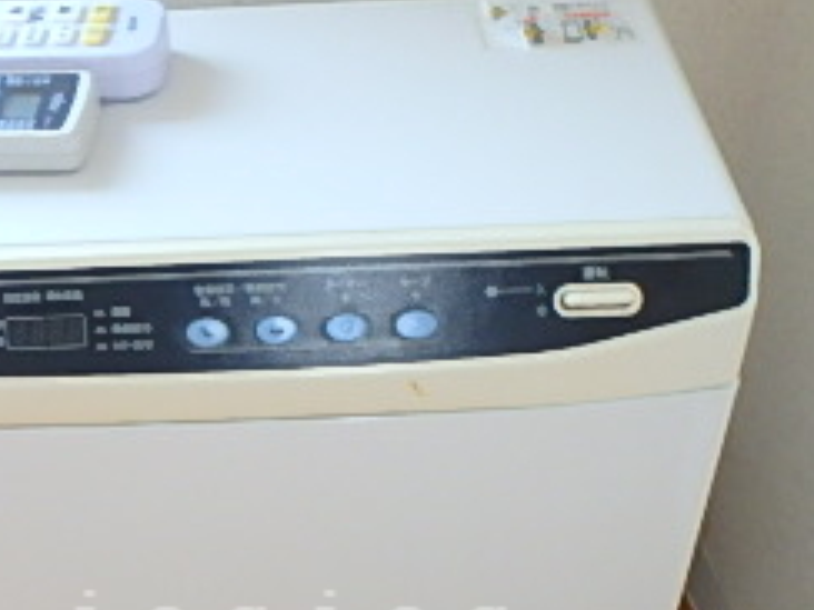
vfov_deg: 25.1
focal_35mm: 55
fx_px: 1293
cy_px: 630
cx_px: 297
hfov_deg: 34.7
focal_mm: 3.7
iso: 320
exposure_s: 1/30
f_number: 3.5
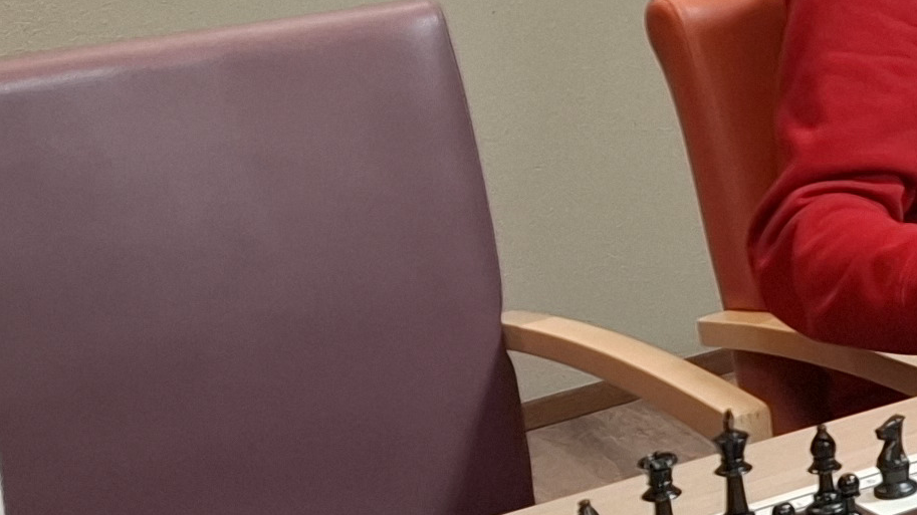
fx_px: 2723
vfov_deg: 10.7
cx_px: 1903
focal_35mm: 112
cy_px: 36
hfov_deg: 15.0
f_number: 1.8
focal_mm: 5.54
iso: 250
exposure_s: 1/33
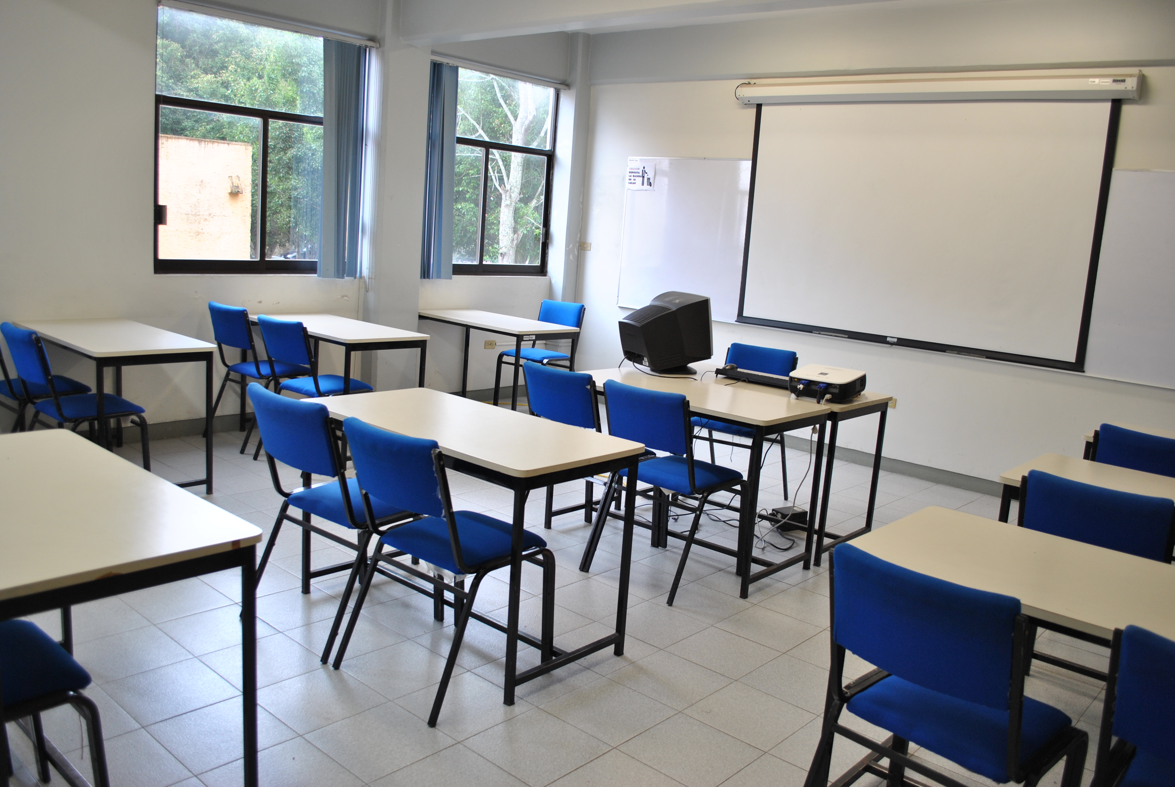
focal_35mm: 27
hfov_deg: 67.3
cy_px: 394
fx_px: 882
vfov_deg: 48.0
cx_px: 588
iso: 200
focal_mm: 18
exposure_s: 1/40
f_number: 3.5
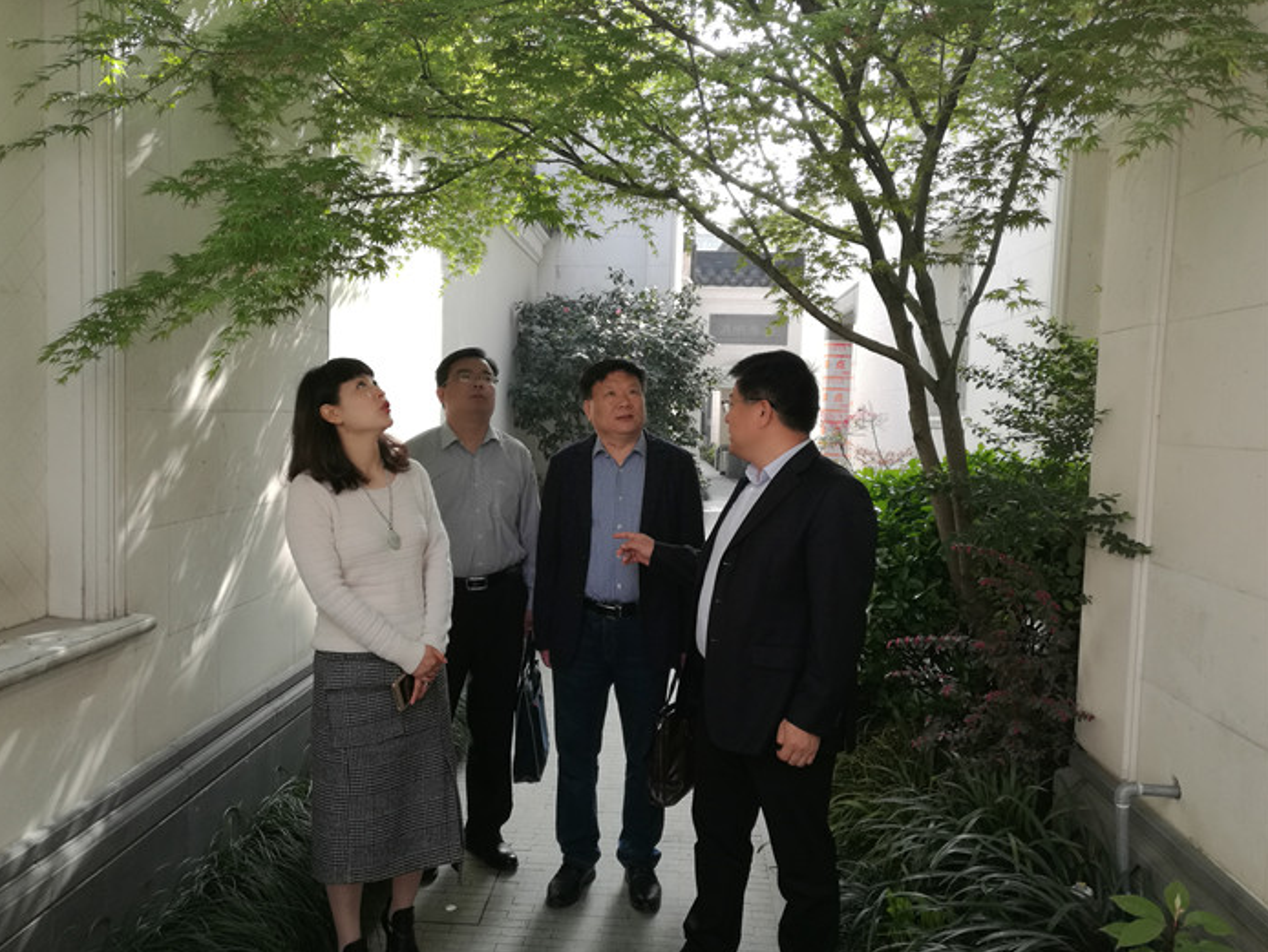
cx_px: 619
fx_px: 1026
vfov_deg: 49.8
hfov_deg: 63.4
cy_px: 470
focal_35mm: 28
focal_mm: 4.04
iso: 50
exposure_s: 1/154
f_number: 2
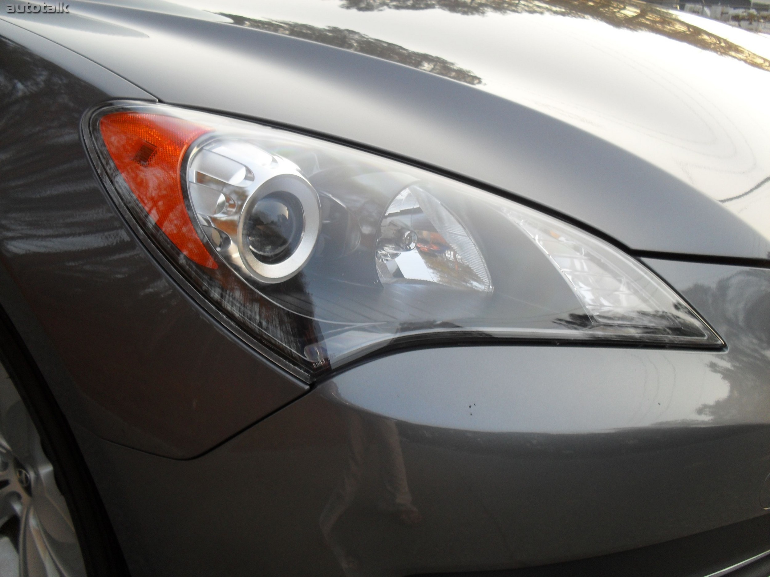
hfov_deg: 52.6
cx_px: 385
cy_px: 288
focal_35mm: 35
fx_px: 779
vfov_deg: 40.7
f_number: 3.2
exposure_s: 1/45
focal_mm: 6.3
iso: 80
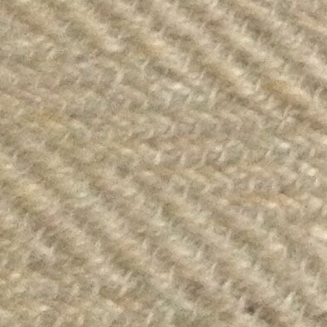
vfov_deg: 6.3
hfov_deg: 6.3
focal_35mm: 258
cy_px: -591
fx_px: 2757
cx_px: 922
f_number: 2.4
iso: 250
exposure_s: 1/20
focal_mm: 4.28
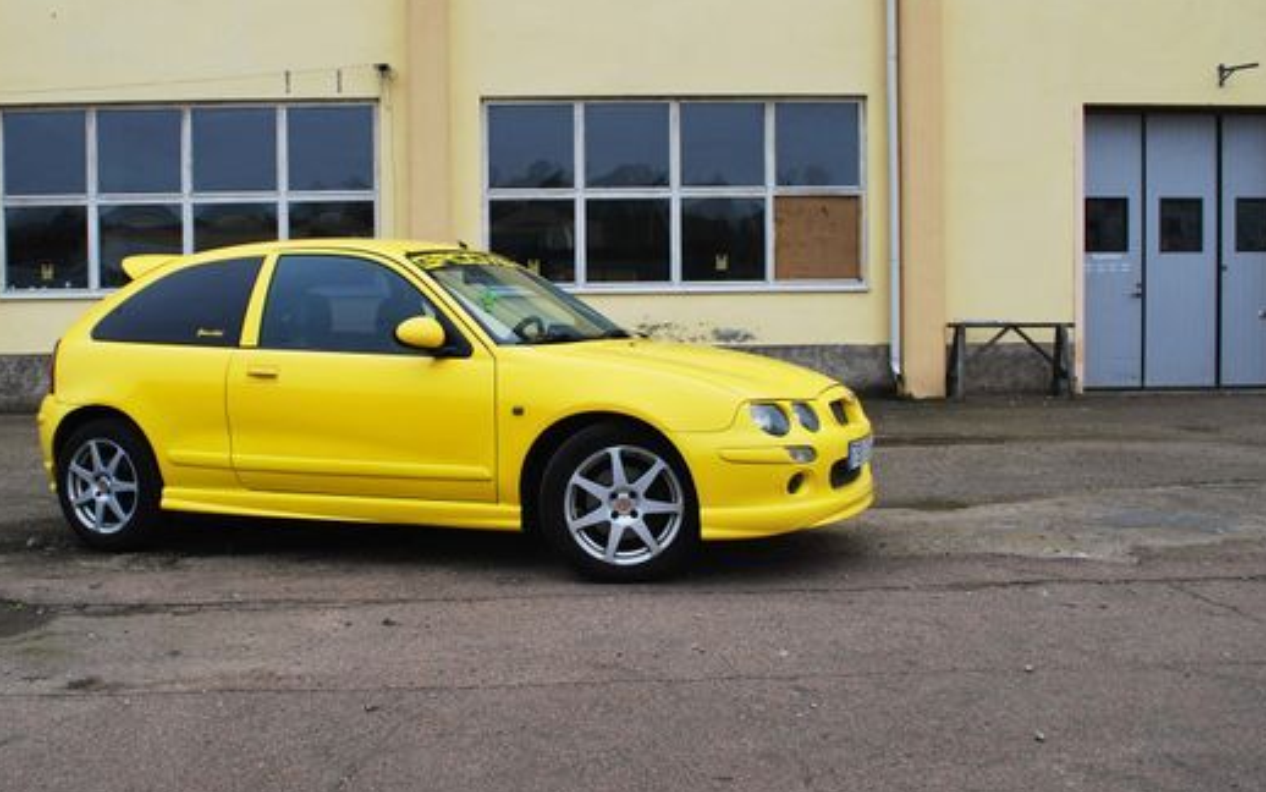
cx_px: 535
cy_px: 352
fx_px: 1173
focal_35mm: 34
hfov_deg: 56.4
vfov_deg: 37.2
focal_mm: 18
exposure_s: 1/125
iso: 160
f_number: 5.6
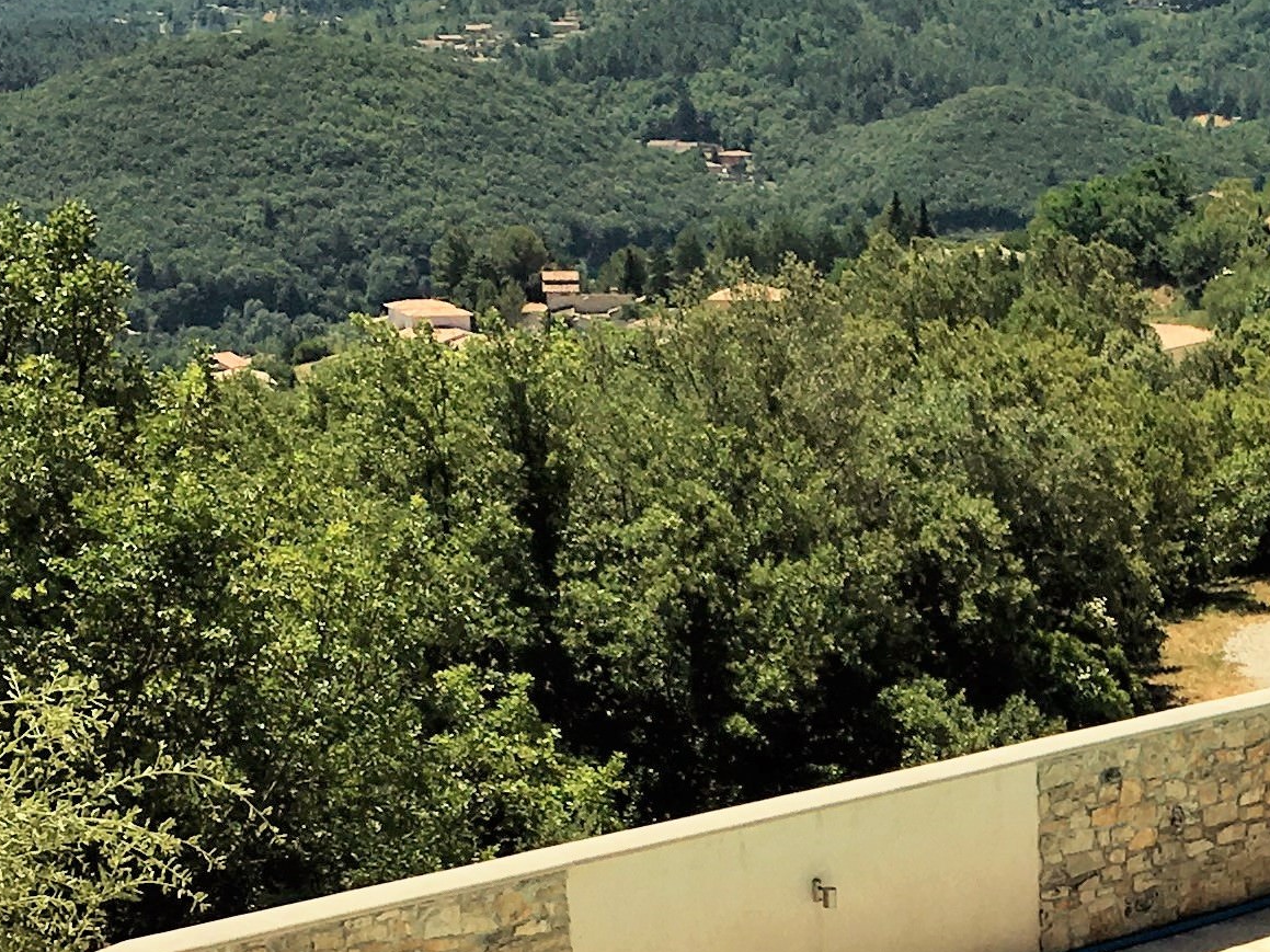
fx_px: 3155
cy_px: 967
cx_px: 1762
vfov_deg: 16.8
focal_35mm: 86
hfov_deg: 20.3
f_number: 2.2
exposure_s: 1/3344
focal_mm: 4.15
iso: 25
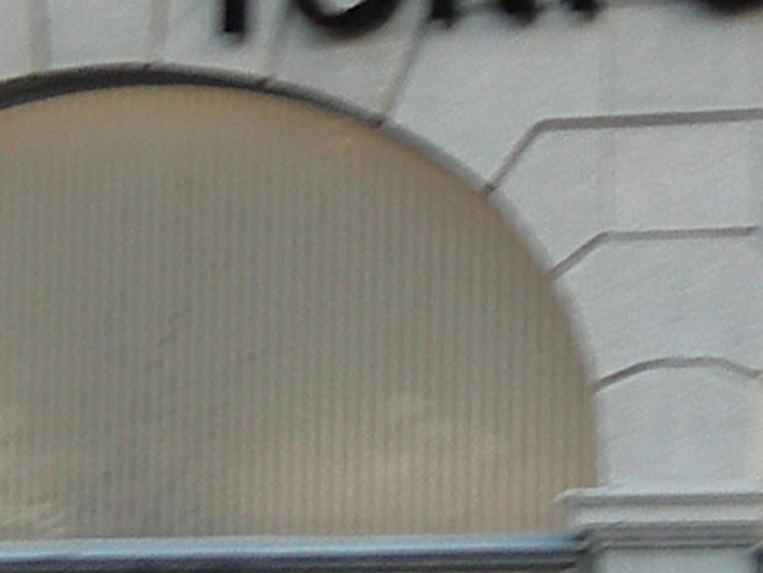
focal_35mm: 263
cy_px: 102
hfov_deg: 7.5
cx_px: 349
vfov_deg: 5.6
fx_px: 5797
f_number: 2.8
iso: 50
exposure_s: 1/49.6
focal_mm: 7.8
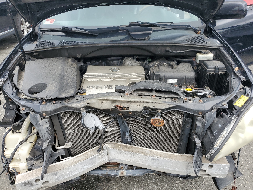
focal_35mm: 26
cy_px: 95
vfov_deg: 53.1
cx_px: 126
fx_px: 190
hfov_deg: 67.3
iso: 50
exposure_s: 1/833
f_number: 1.5
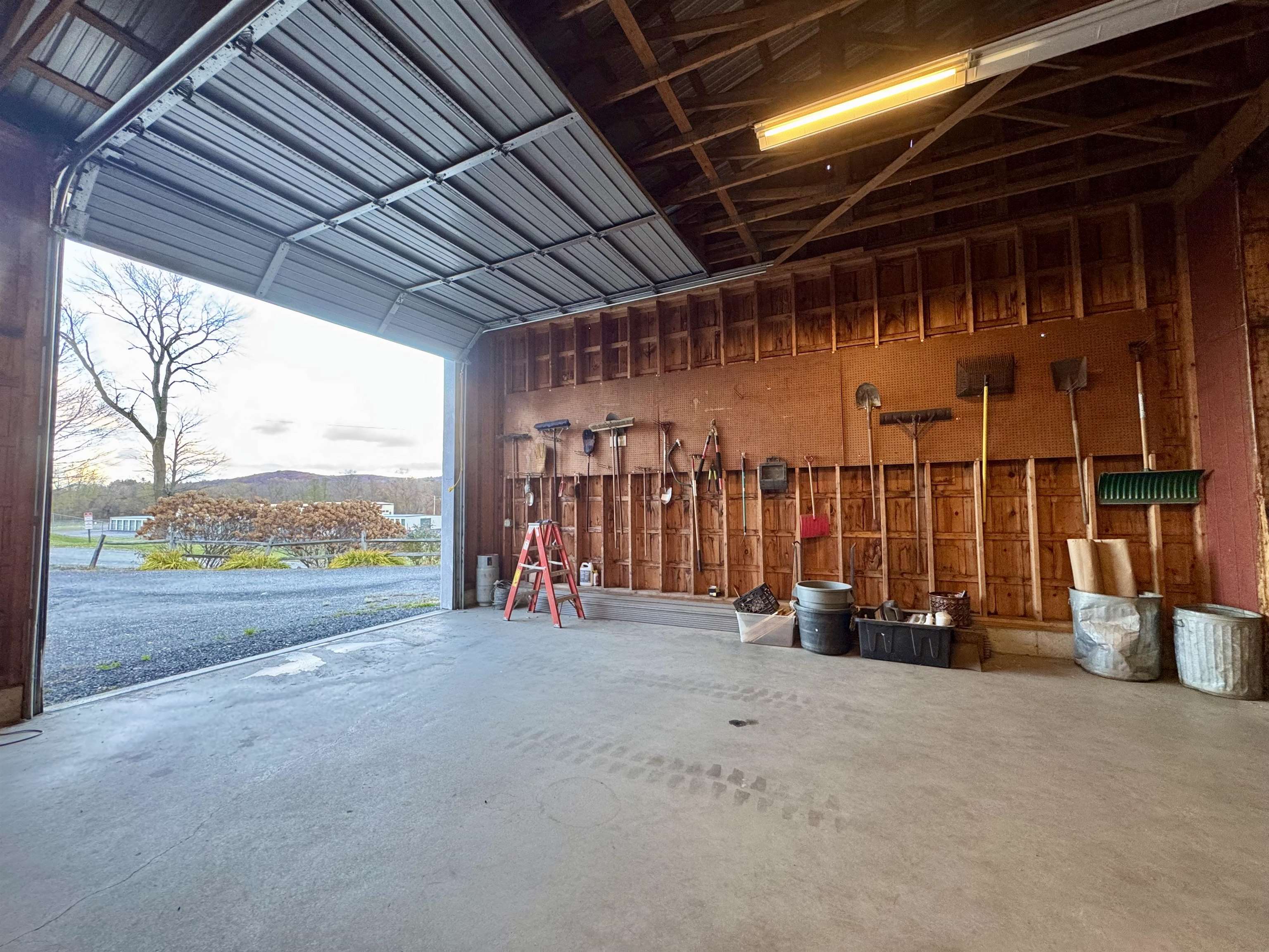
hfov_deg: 102.1
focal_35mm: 14
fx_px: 513
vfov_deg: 85.7
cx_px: 634
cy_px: 476
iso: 200
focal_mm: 2.22
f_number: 2.2
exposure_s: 1/60
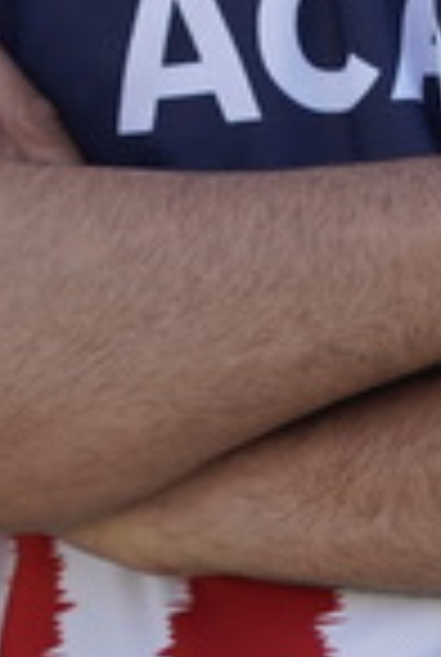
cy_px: -522
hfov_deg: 2.2
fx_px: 11484
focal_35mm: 628
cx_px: 472
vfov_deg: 3.3
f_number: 4
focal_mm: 115
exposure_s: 1/250
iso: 100
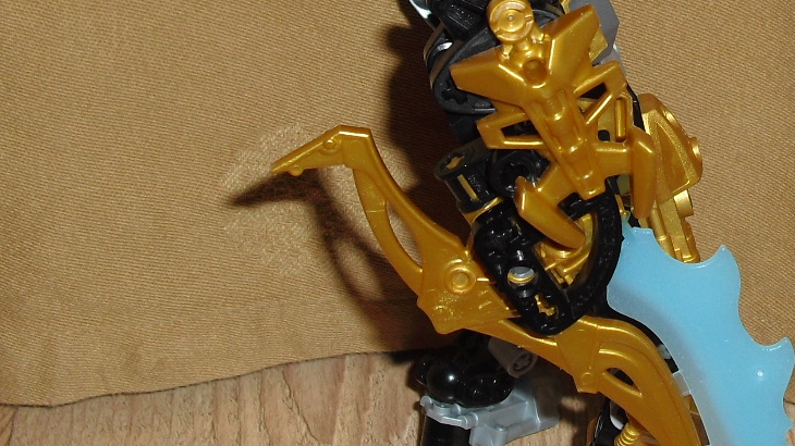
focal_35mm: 86
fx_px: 1812
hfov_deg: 24.6
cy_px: -18
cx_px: 563
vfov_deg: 13.8
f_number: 3.1
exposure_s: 1/60
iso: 100
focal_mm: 6.3
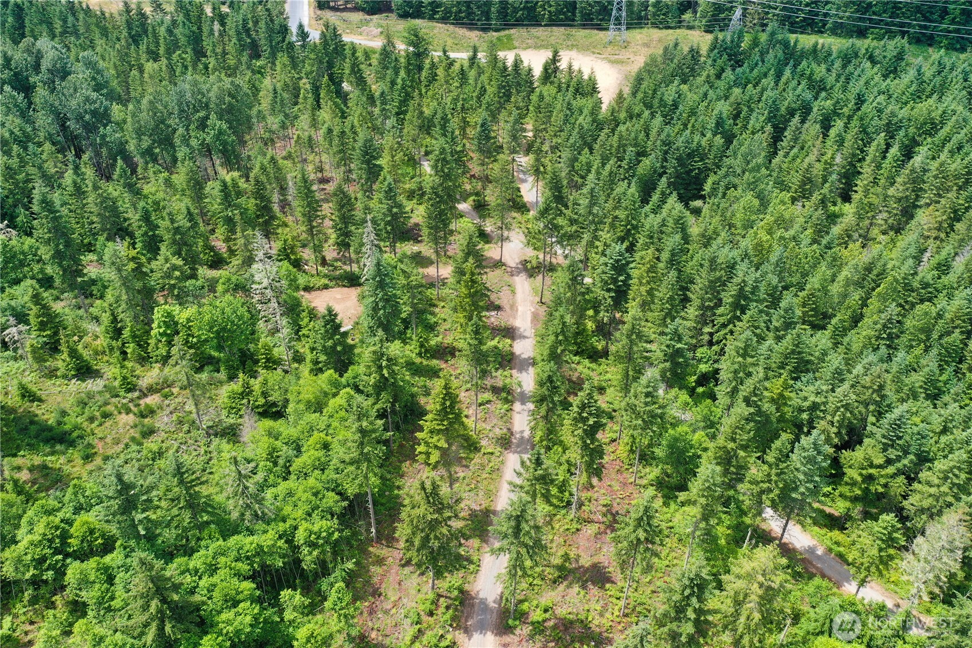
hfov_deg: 65.5
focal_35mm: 28
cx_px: 486
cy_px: 324
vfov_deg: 46.4
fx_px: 756
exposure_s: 1/240
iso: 100
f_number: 5
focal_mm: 10.3
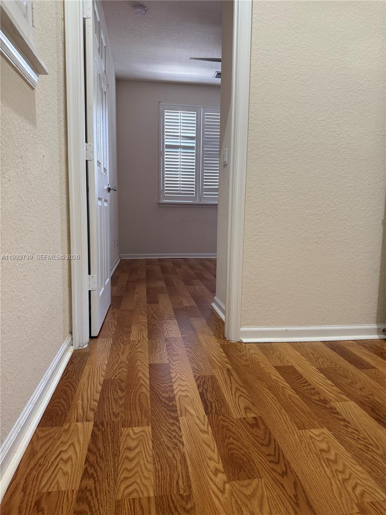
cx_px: 193
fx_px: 357
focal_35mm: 24
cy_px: 258
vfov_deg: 71.6
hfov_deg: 56.8
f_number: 1.78
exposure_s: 1/60
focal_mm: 6.76
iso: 160
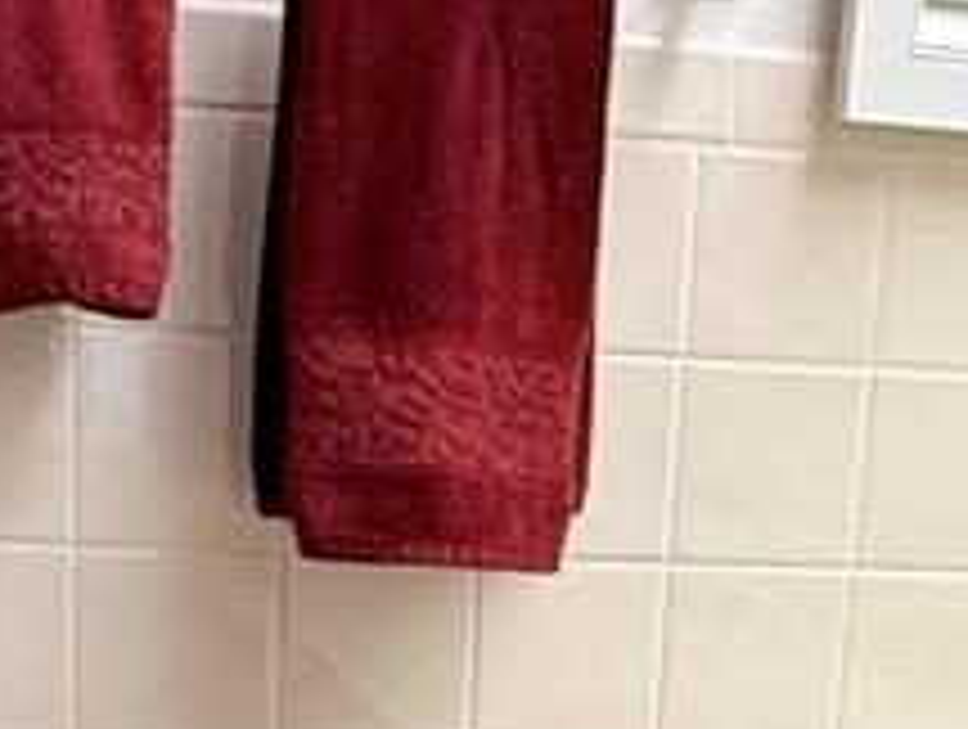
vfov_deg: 13.1
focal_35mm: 104
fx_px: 2913
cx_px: 626
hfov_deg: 18.8
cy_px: 1256
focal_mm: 2.22
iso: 160
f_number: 2.2
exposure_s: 1/120
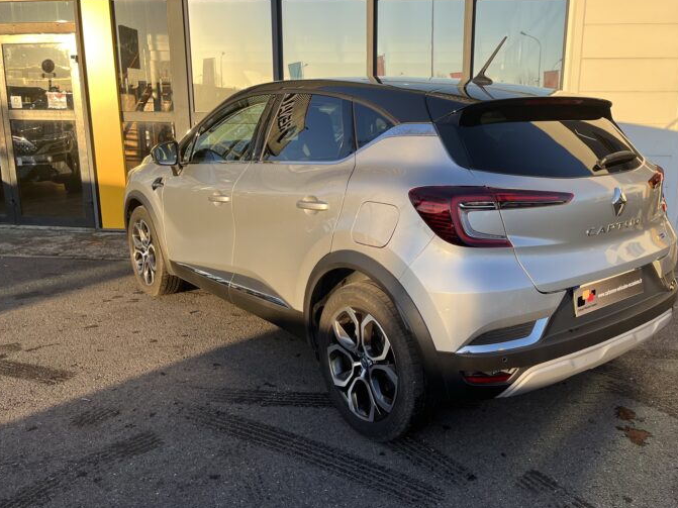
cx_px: 393
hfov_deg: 58.1
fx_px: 607
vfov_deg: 45.4
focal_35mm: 31
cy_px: 258
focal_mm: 5.1
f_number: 1.6
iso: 50
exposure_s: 1/810
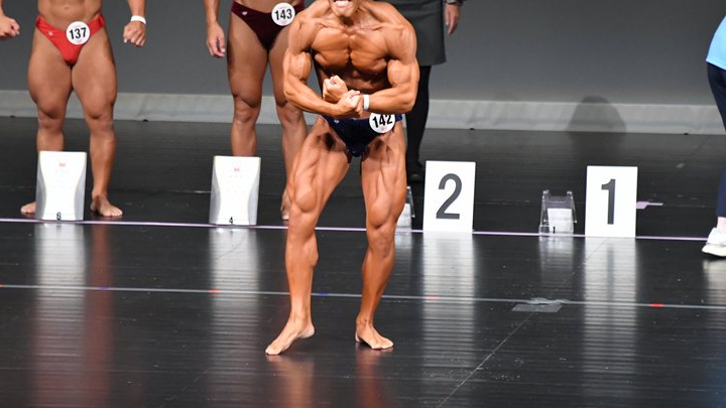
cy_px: 162
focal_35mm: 389
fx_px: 7488
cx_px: 365
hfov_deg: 5.6
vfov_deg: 3.1
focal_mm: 230
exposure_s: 1/400
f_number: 5.6
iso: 5000
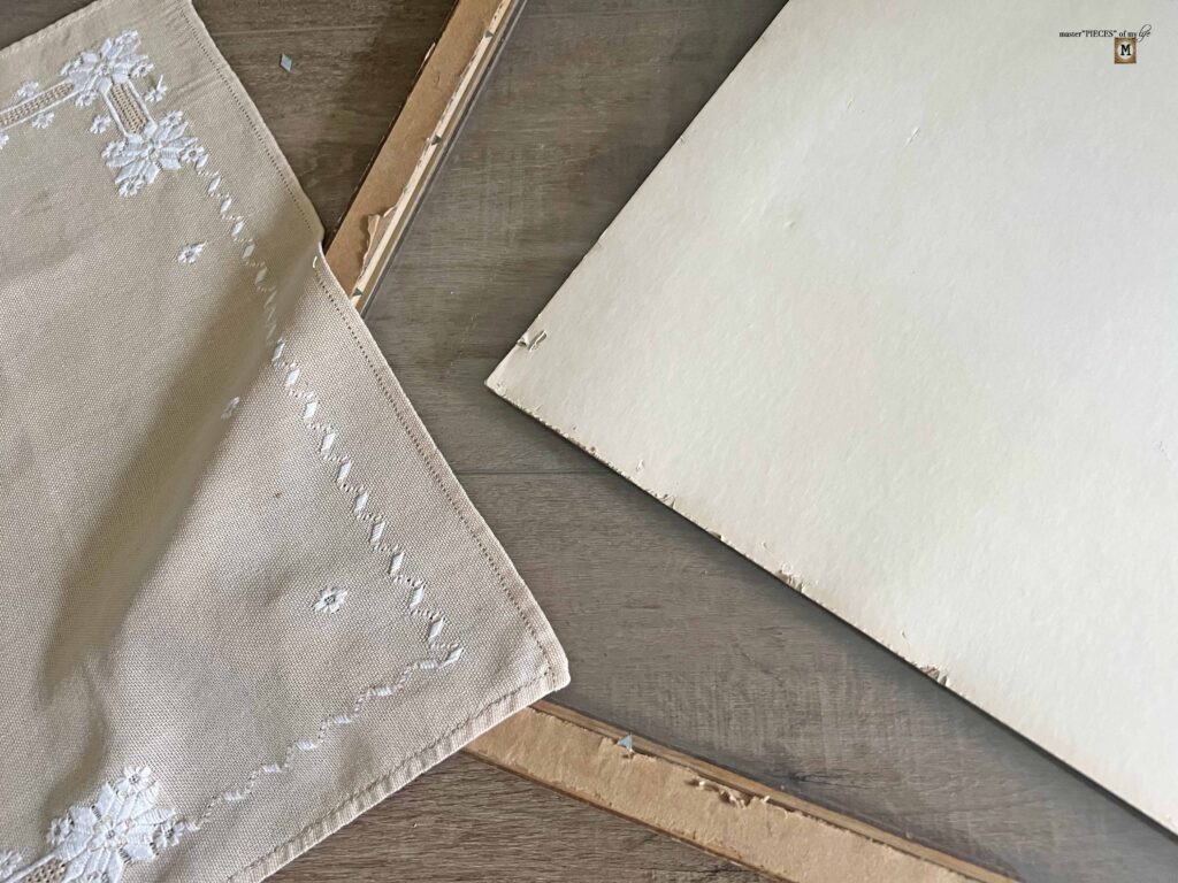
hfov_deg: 67.3
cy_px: 442
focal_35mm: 26
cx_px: 589
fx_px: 885
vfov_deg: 53.1
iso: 250
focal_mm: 5.7
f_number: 1.5
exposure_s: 1/60
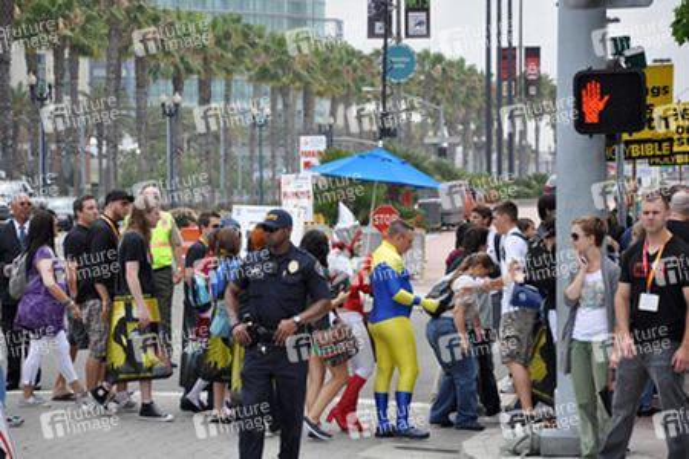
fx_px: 3014
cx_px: 344
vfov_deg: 8.7
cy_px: 230
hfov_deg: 13.0
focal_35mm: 158
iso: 280
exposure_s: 1/500
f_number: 5.6
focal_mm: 105
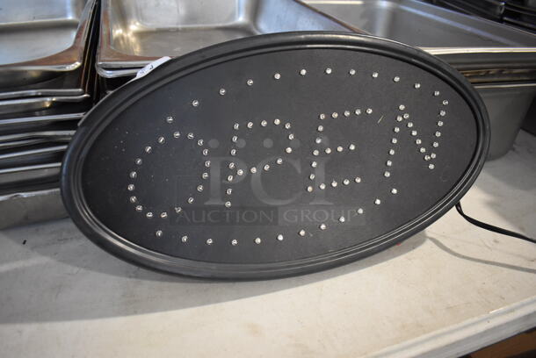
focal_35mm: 27
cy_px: 179
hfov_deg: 67.3
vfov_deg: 48.0
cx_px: 268
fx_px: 402
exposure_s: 1/125
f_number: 3.5
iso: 2500
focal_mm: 18
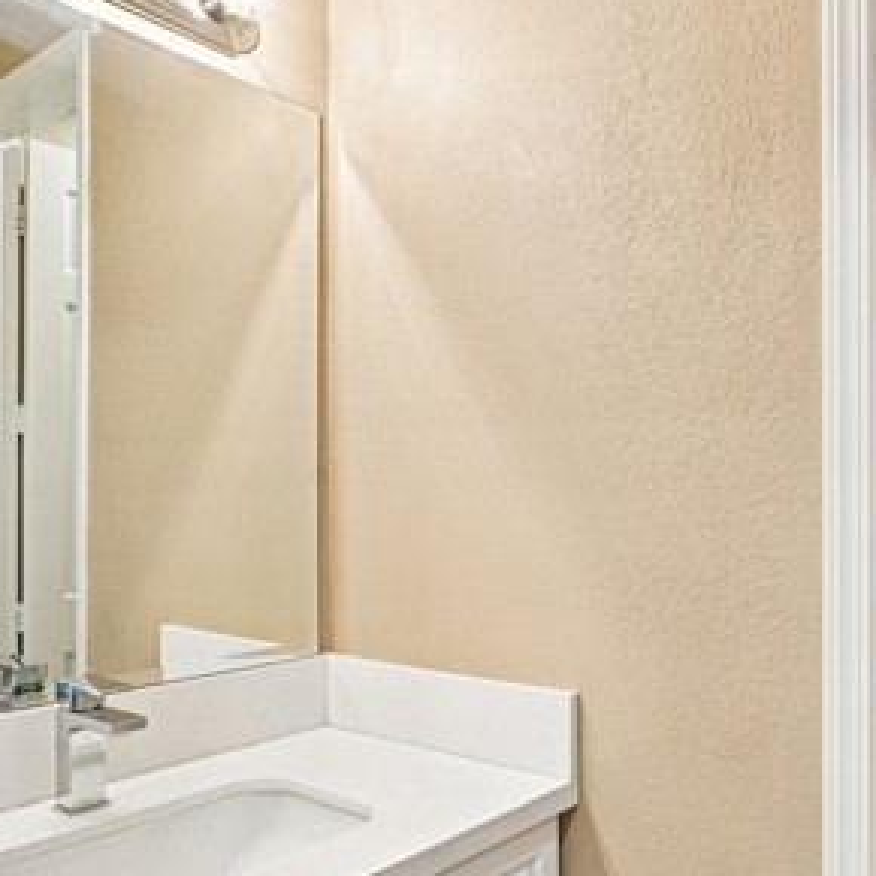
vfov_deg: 53.9
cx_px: 628
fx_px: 859
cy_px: 480
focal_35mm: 30
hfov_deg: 52.3
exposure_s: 1/10
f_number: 8
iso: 400
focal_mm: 16
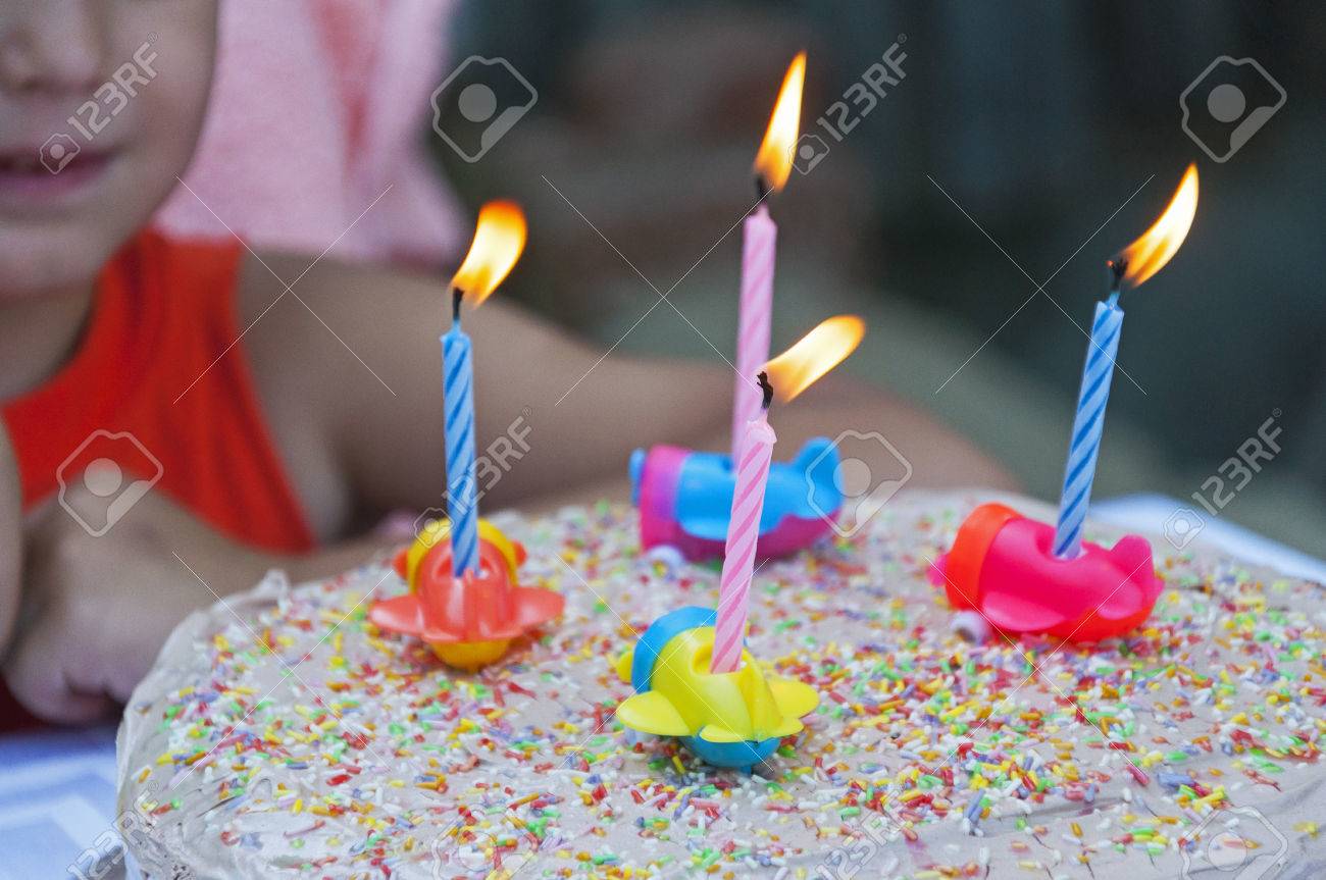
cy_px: 440
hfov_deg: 13.1
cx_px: 663
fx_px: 5793
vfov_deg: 8.7
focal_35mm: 158
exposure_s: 1/750
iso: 640
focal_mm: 105
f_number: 5.6
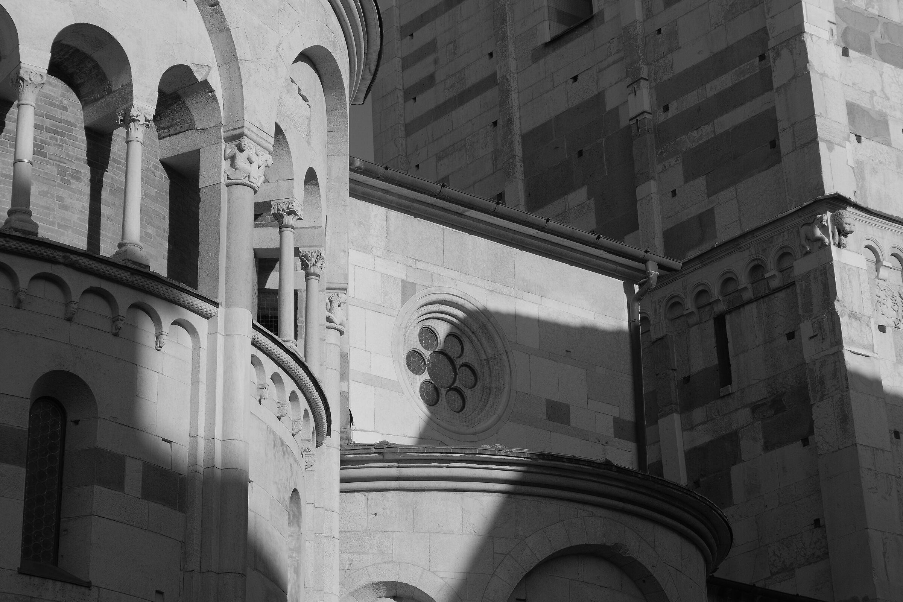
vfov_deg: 14.4
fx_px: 2383
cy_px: 301
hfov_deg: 21.5
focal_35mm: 95
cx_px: 452
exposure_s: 1/900
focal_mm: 63
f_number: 5.6
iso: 320
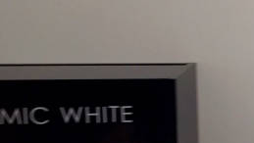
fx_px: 842
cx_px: 494
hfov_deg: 14.5
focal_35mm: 125
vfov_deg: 9.7
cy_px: 102
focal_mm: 4.15
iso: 32
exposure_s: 1/50
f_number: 2.2
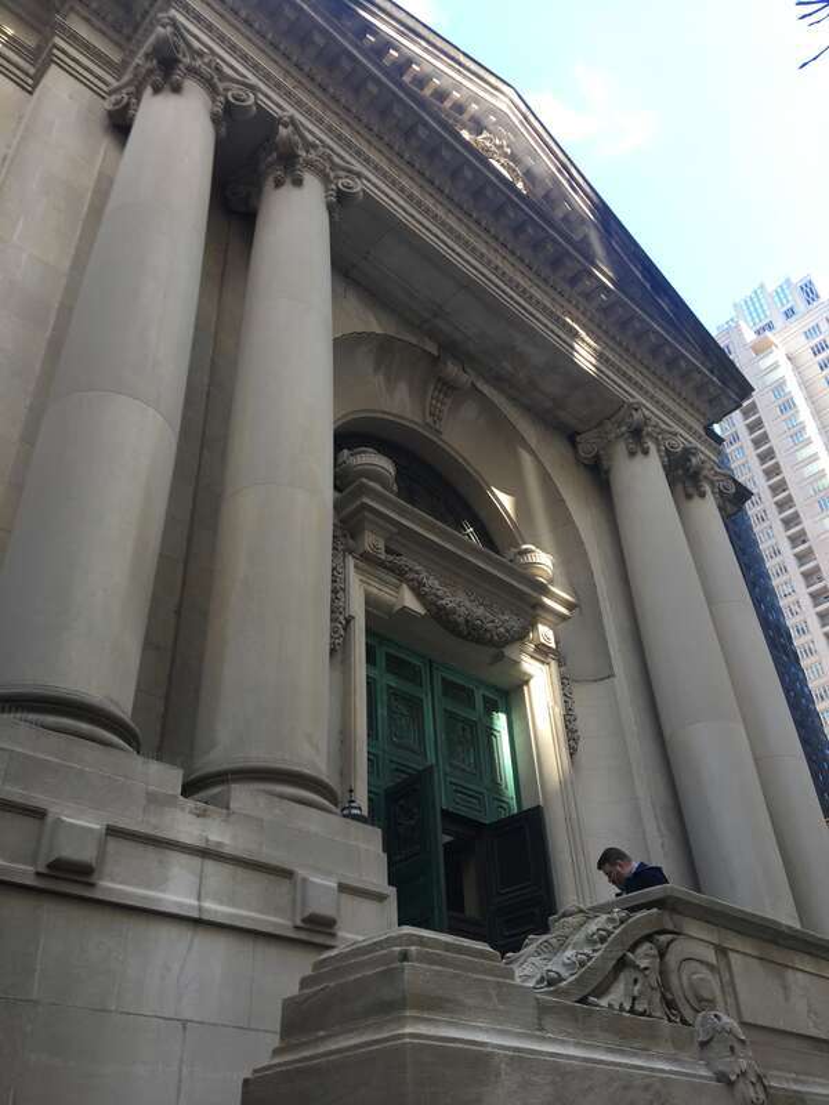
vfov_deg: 61.7
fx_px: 926
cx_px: 414
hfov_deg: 48.2
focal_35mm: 29
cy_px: 552
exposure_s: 1/150
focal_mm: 4.15
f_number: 2.2
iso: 25
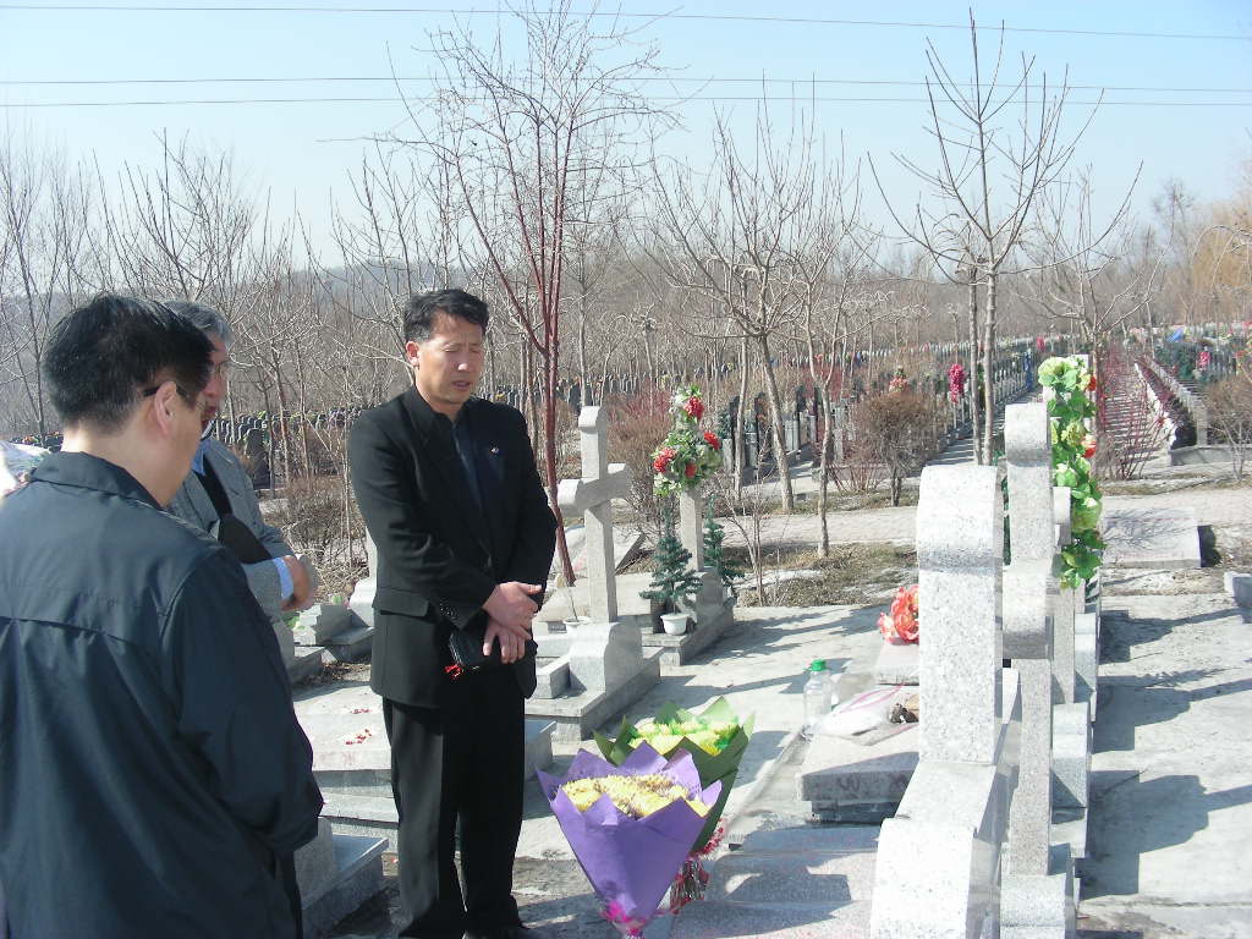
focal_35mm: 38
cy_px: 470
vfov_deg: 37.7
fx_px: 1374
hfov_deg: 49.0
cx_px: 626
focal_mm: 6.3
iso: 70
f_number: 4
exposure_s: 1/370
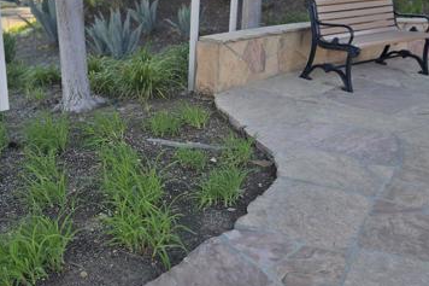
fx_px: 512
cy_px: 118
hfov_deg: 44.9
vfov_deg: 31.1
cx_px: 152
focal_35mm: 43
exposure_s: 1/216
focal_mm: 6.3
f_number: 1.7
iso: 12
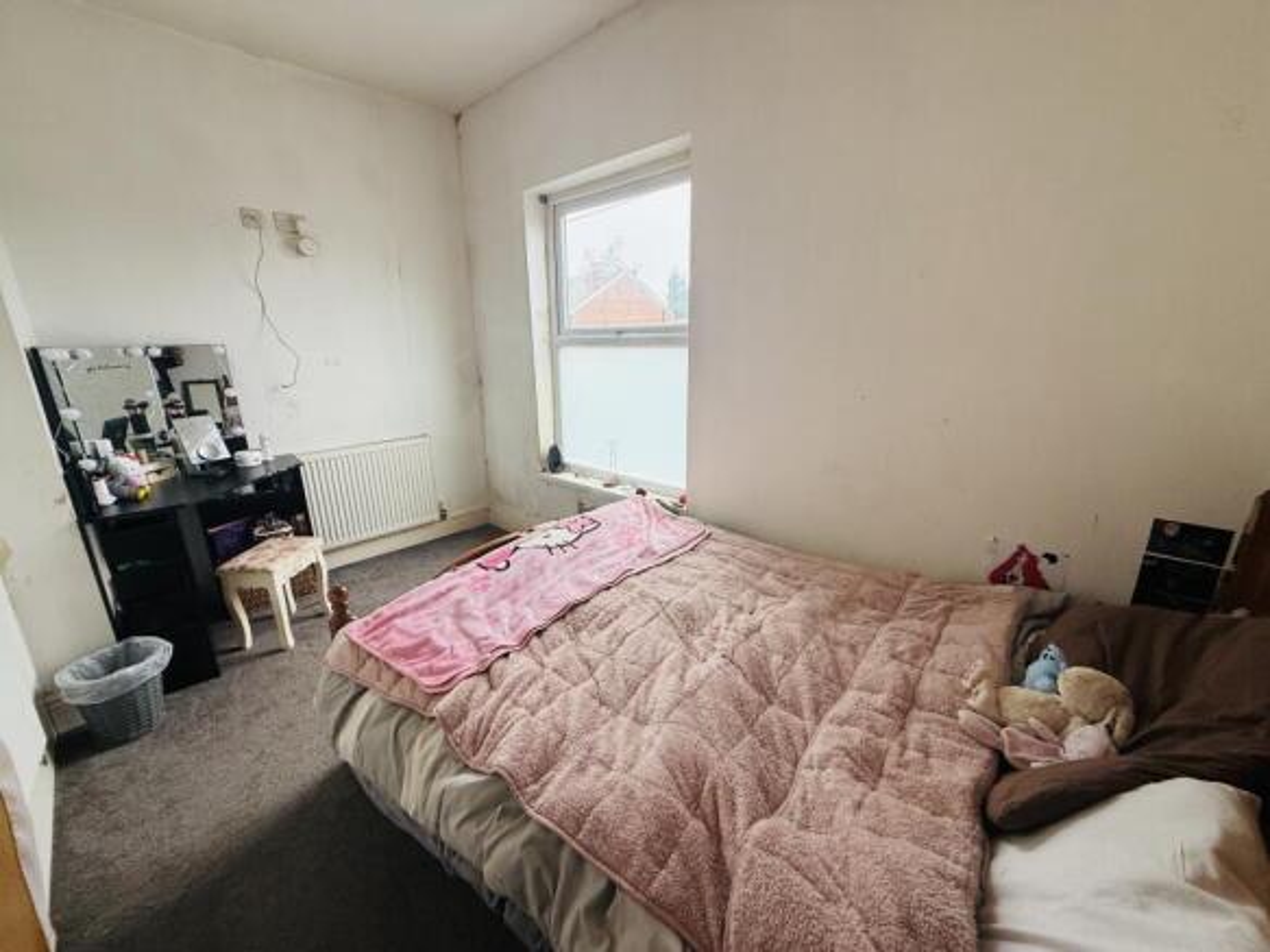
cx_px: 635
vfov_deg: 85.7
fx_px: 514
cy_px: 476
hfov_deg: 102.1
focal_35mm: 14
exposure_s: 1/99
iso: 100
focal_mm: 2.22
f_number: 2.2
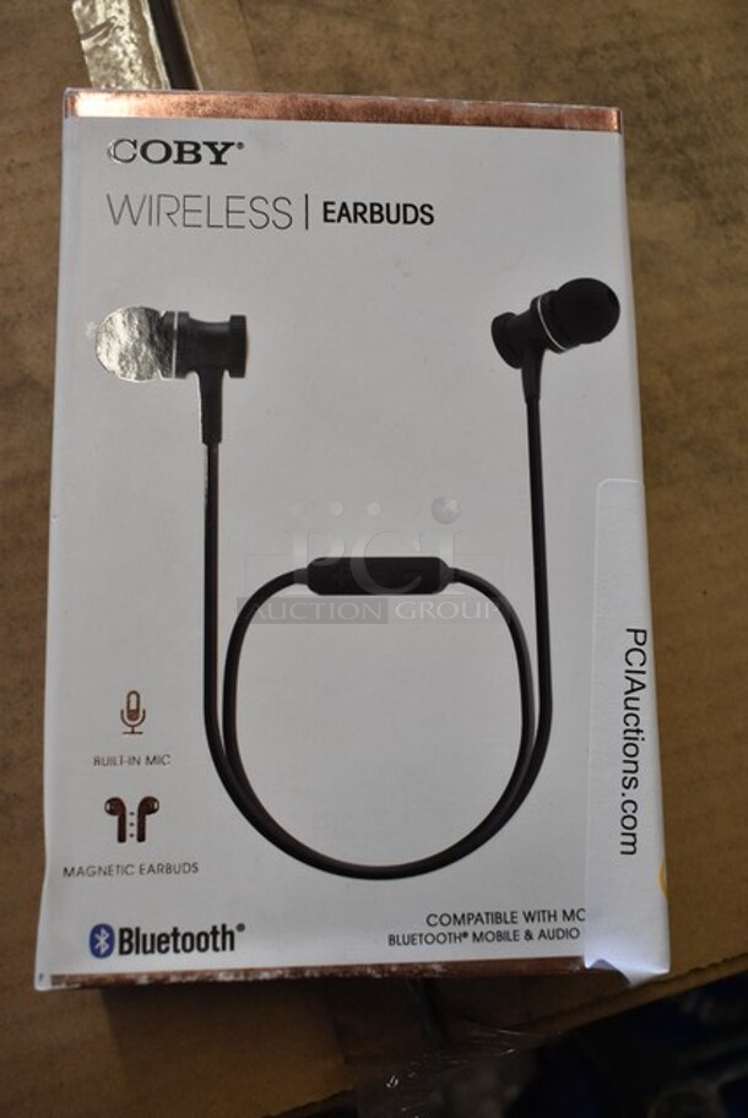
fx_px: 1026
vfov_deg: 57.2
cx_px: 374
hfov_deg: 40.1
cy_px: 559
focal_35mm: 33
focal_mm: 22
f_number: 5.6
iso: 1100
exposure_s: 1/125
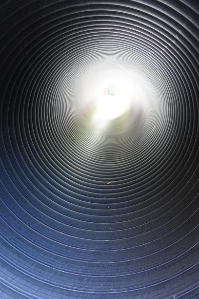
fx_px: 257
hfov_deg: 42.3
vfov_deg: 60.3
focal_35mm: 31
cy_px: 150
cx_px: 100
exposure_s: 1/30
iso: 1000
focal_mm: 31
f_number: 4
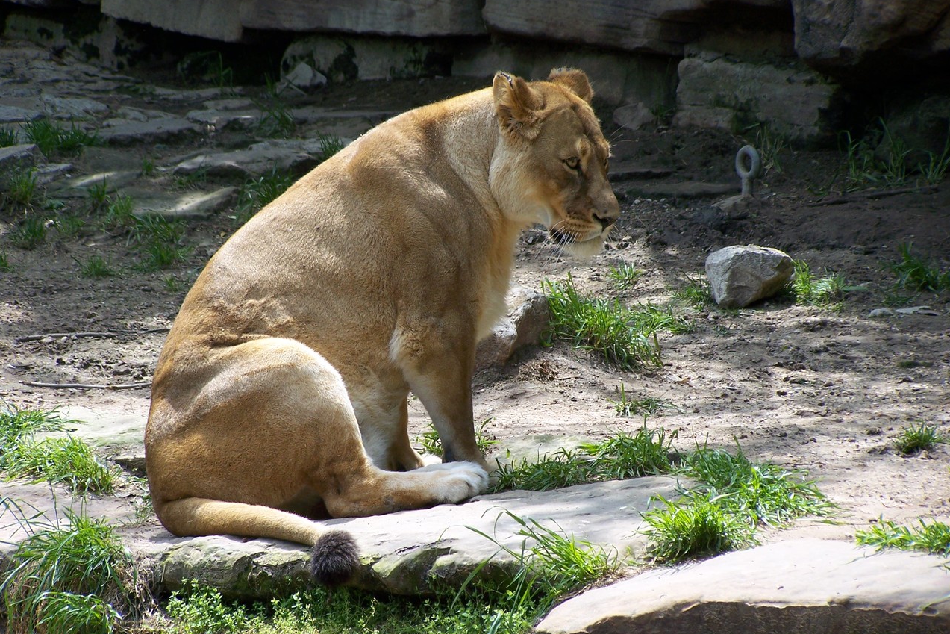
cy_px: 339
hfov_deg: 9.0
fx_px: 6017
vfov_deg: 6.0
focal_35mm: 228
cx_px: 475
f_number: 3.2
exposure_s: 1/500
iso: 80
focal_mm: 36.2
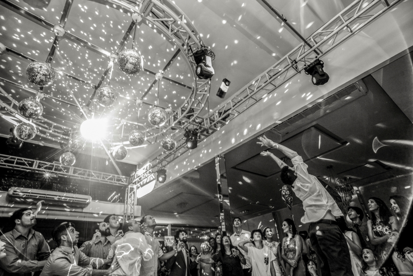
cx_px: 206
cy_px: 138
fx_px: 230
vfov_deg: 62.0
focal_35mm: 20
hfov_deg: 83.9
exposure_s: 1/100
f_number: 6.3
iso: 4000
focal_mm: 20
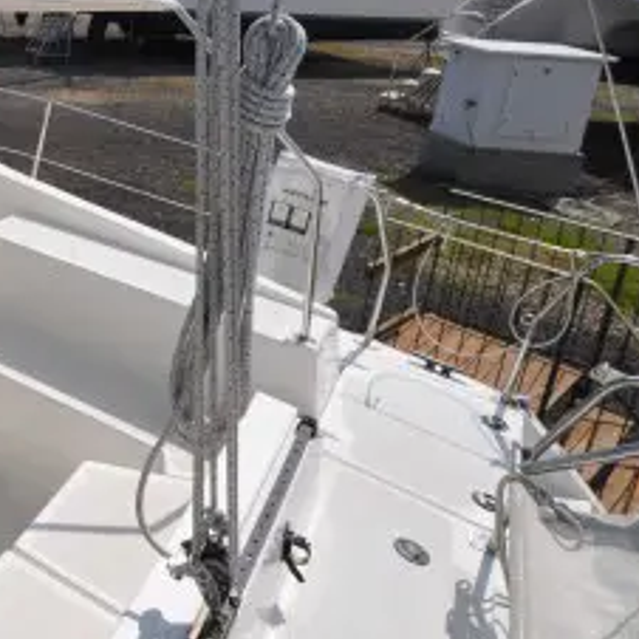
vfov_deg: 44.0
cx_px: -110
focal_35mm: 36
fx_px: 752
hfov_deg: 36.6
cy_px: 134
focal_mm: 10
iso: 200
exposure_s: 1/500
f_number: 11
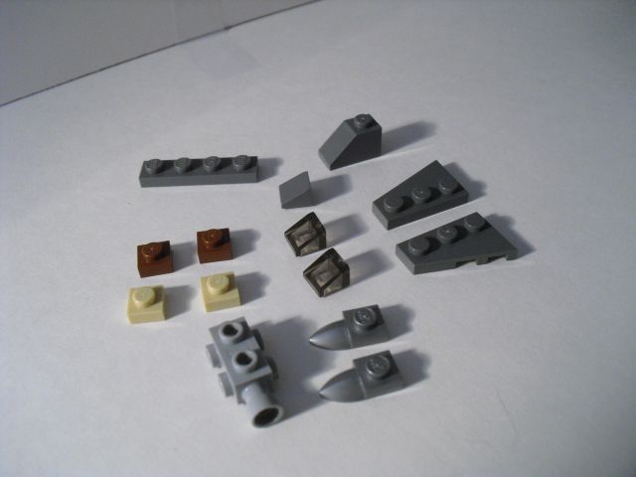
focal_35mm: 36
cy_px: 238
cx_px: 318
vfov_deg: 39.7
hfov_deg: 51.4
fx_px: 661
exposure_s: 1/60
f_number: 3.1
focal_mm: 6.3
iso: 400
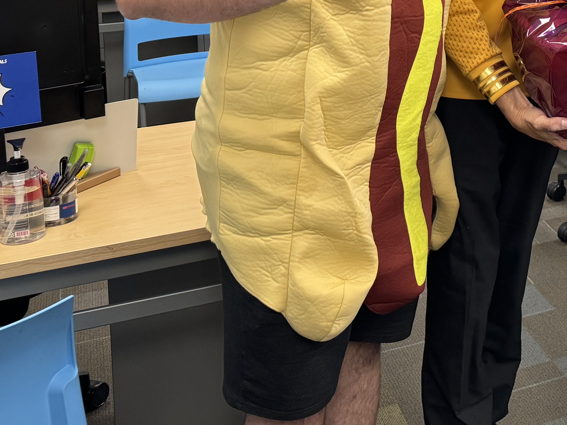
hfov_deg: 26.8
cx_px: 702
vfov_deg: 21.7
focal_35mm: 63
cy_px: -74
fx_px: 1032
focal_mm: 6.76
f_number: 1.78
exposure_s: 1/53
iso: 125
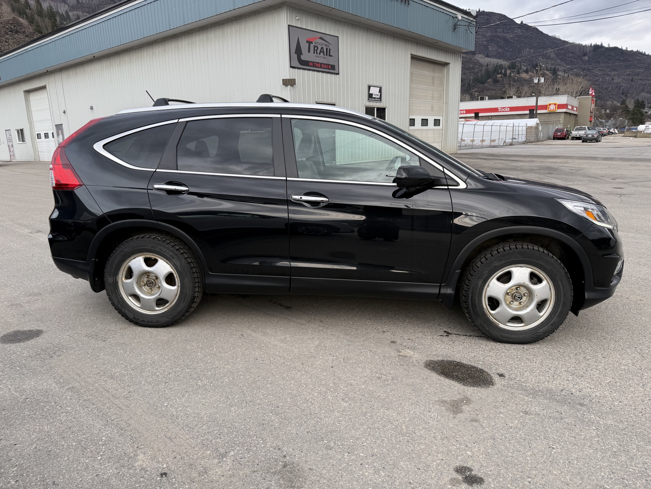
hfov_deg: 71.6
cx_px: 326
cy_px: 244
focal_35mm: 24
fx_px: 451
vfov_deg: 56.8
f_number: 1.78
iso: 80
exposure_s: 1/397
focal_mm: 6.76
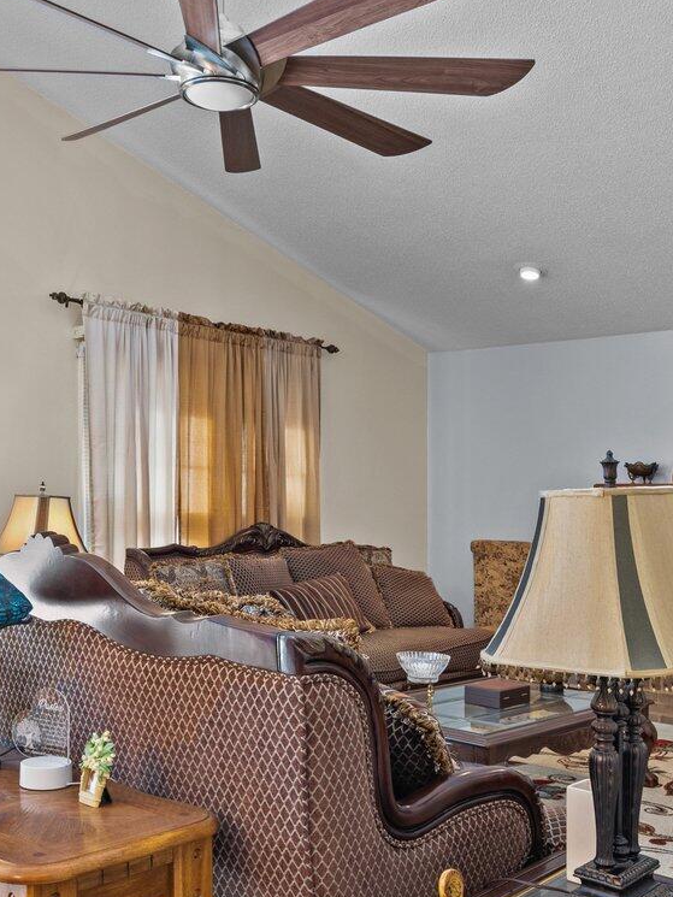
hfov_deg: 38.6
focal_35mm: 37
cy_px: 556
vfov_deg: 49.7
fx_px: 959
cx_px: 278
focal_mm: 14
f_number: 9
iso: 400
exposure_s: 1/1.67
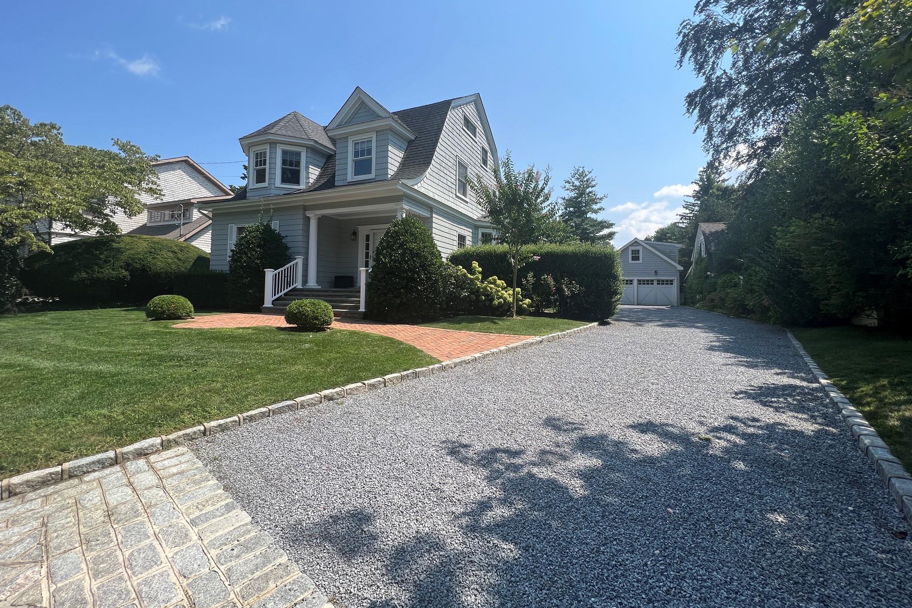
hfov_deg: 104.2
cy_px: 278
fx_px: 355
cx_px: 452
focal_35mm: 14
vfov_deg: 81.0
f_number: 1.8
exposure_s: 1/1325
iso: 32
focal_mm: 1.57
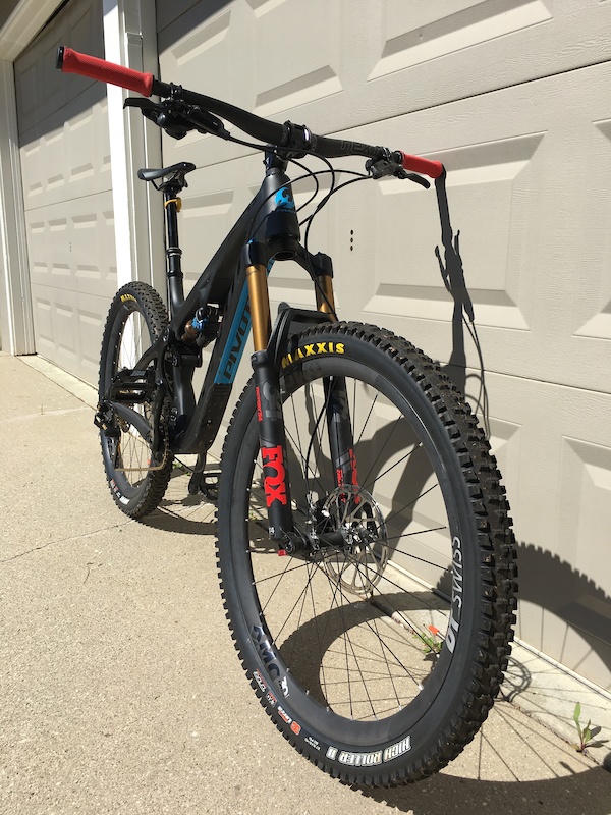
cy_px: 408
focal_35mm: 29
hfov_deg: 48.2
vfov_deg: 61.7
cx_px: 306
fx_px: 682
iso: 25
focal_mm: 4.15
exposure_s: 1/1603
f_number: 2.2
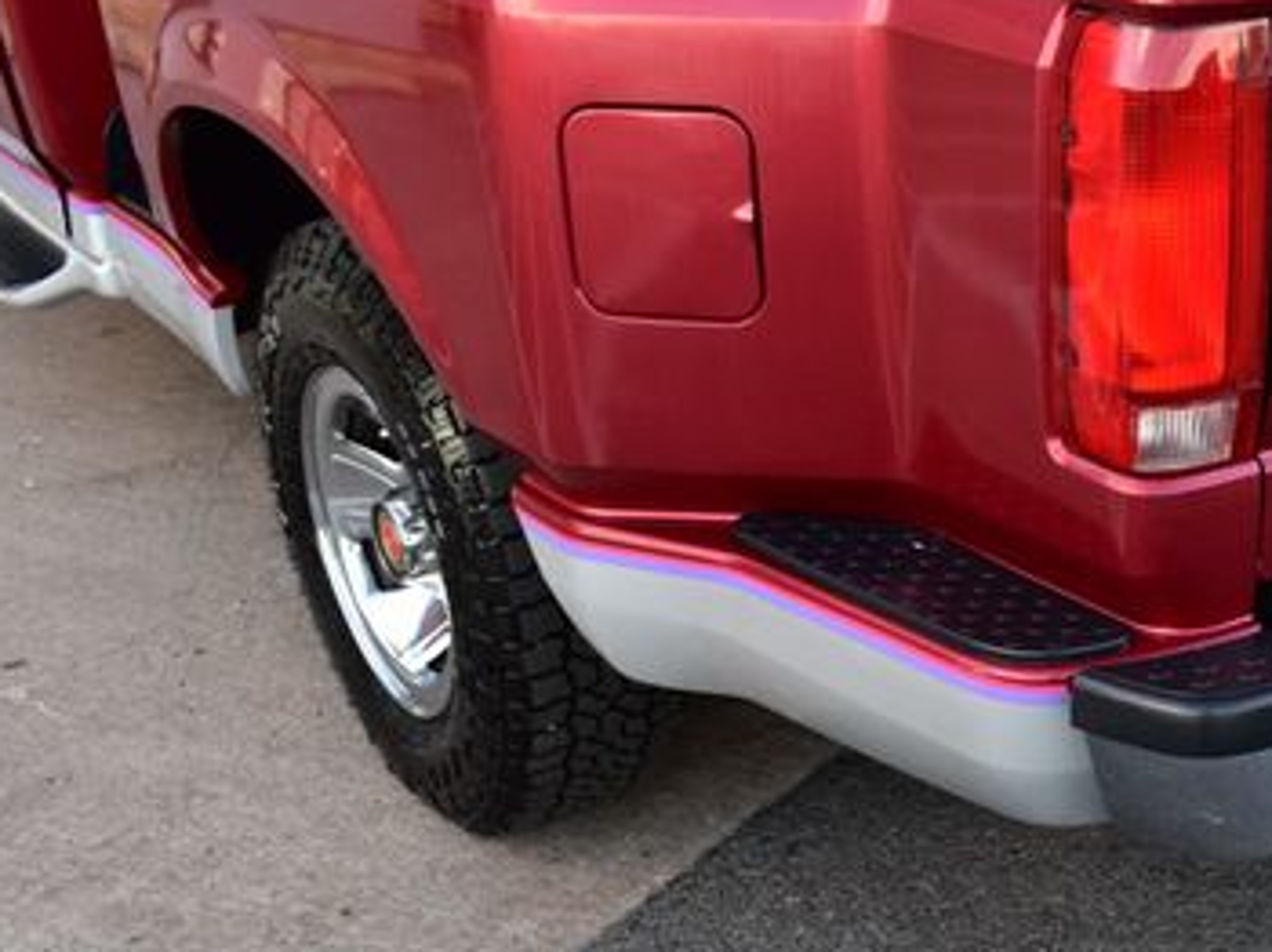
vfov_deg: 24.8
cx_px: 1119
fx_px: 2130
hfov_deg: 31.8
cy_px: 763
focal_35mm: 58
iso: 400
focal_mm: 22
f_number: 7.1
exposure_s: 1/25
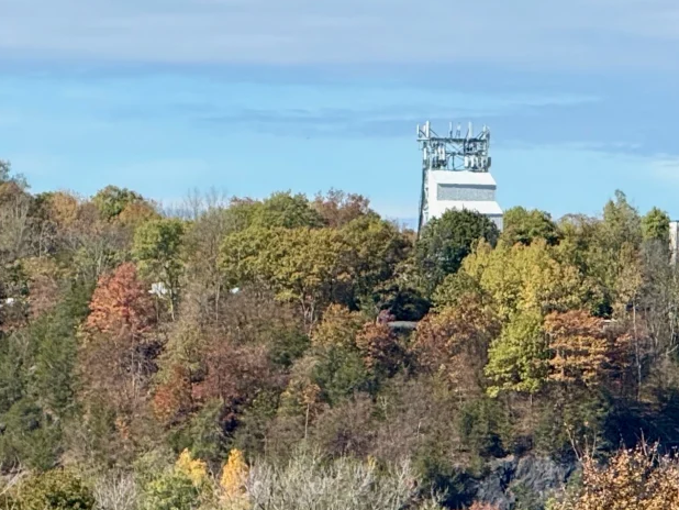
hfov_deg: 8.5
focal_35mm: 233
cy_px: 379
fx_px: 4572
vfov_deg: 6.4
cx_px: 579
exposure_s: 1/1916
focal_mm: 15.66
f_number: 2.8
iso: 64
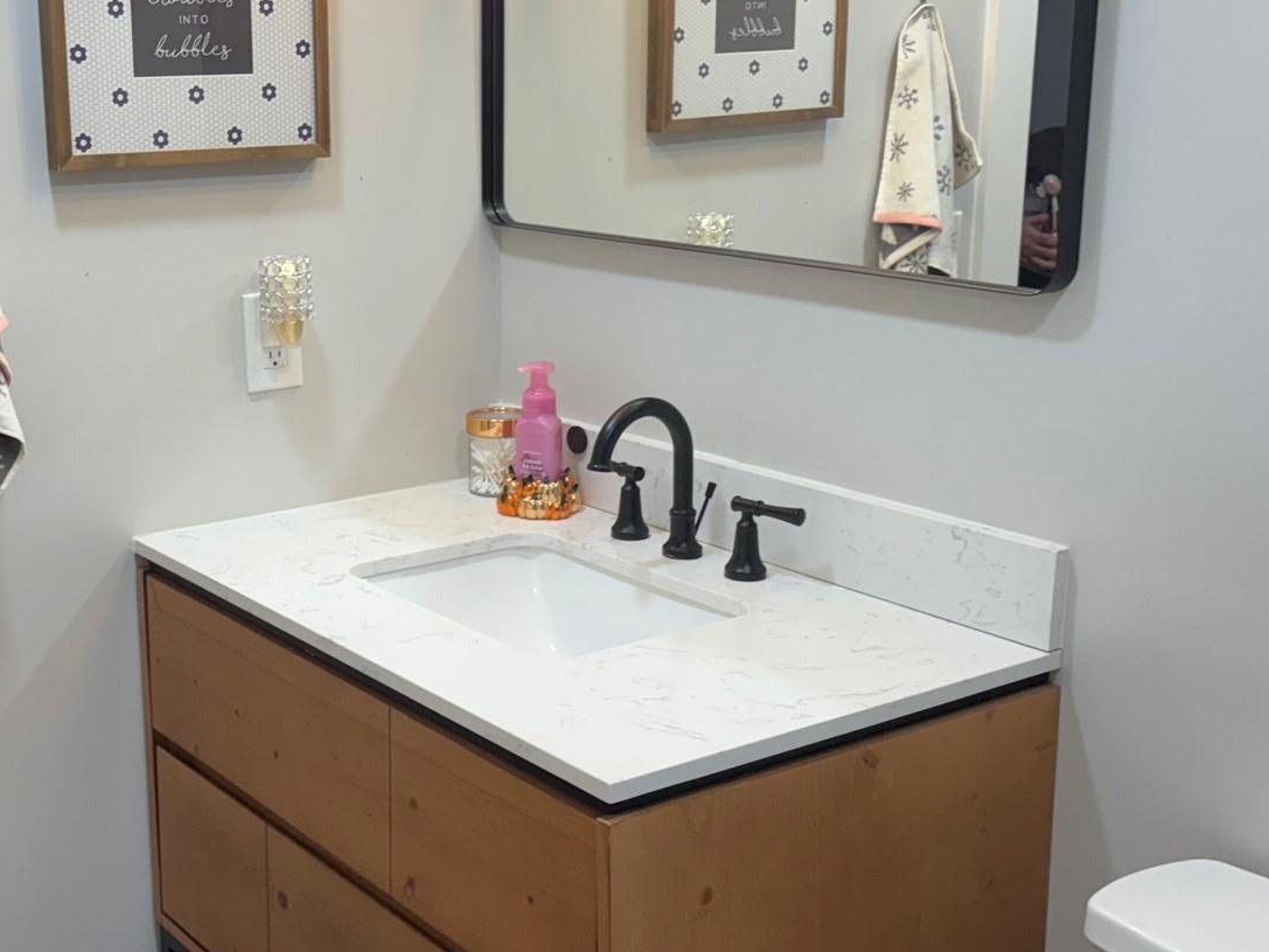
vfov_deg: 29.7
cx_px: 397
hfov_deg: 38.4
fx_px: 1796
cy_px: 461
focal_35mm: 49
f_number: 1.6
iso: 100
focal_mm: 5.96
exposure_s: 1/120
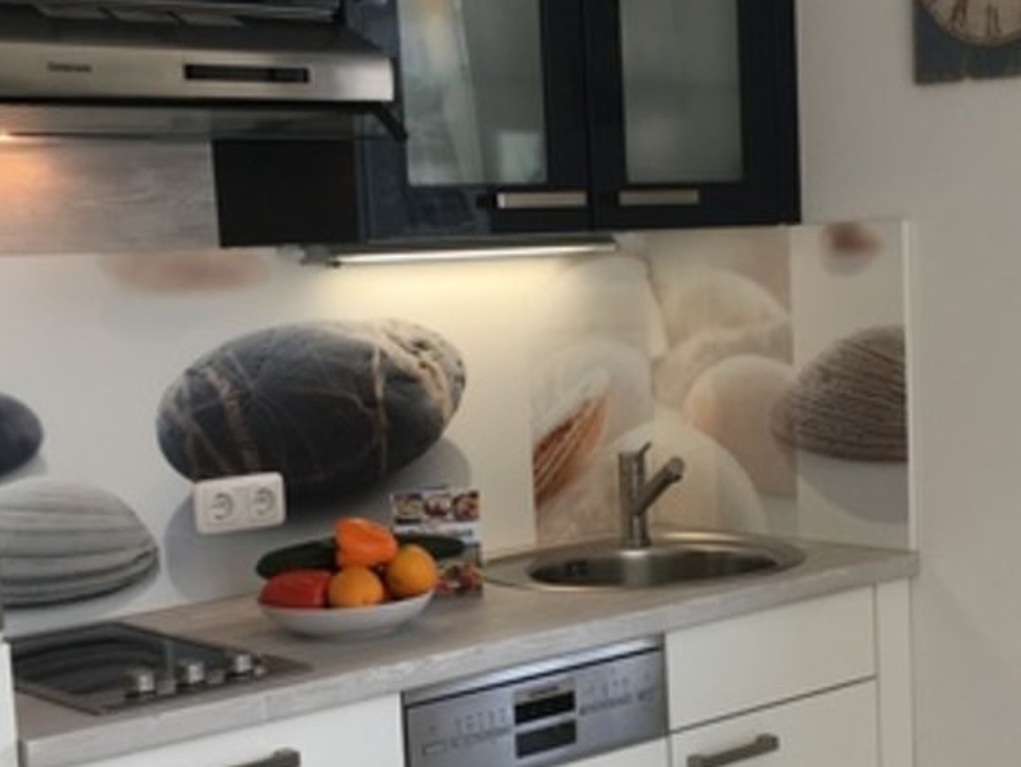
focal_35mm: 65
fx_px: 1918
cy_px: 519
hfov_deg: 29.7
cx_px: 655
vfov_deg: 22.5
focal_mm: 4.15
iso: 32
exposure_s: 1/100
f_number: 2.2
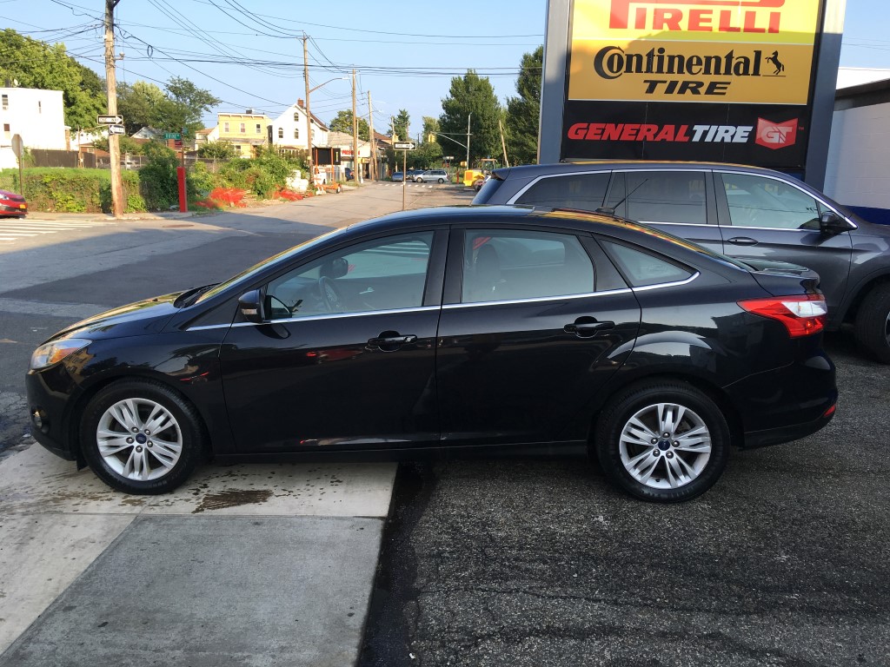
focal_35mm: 29
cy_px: 334
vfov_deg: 48.2
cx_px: 445
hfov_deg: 61.7
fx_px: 746
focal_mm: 4.15
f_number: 2.2
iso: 25
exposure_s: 1/392
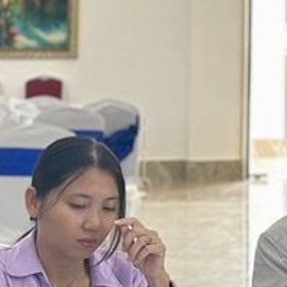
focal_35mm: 219
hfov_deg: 7.6
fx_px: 2054
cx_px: 580
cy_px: 297
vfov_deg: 7.9
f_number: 1.78
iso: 80
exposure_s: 1/60
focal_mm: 6.86
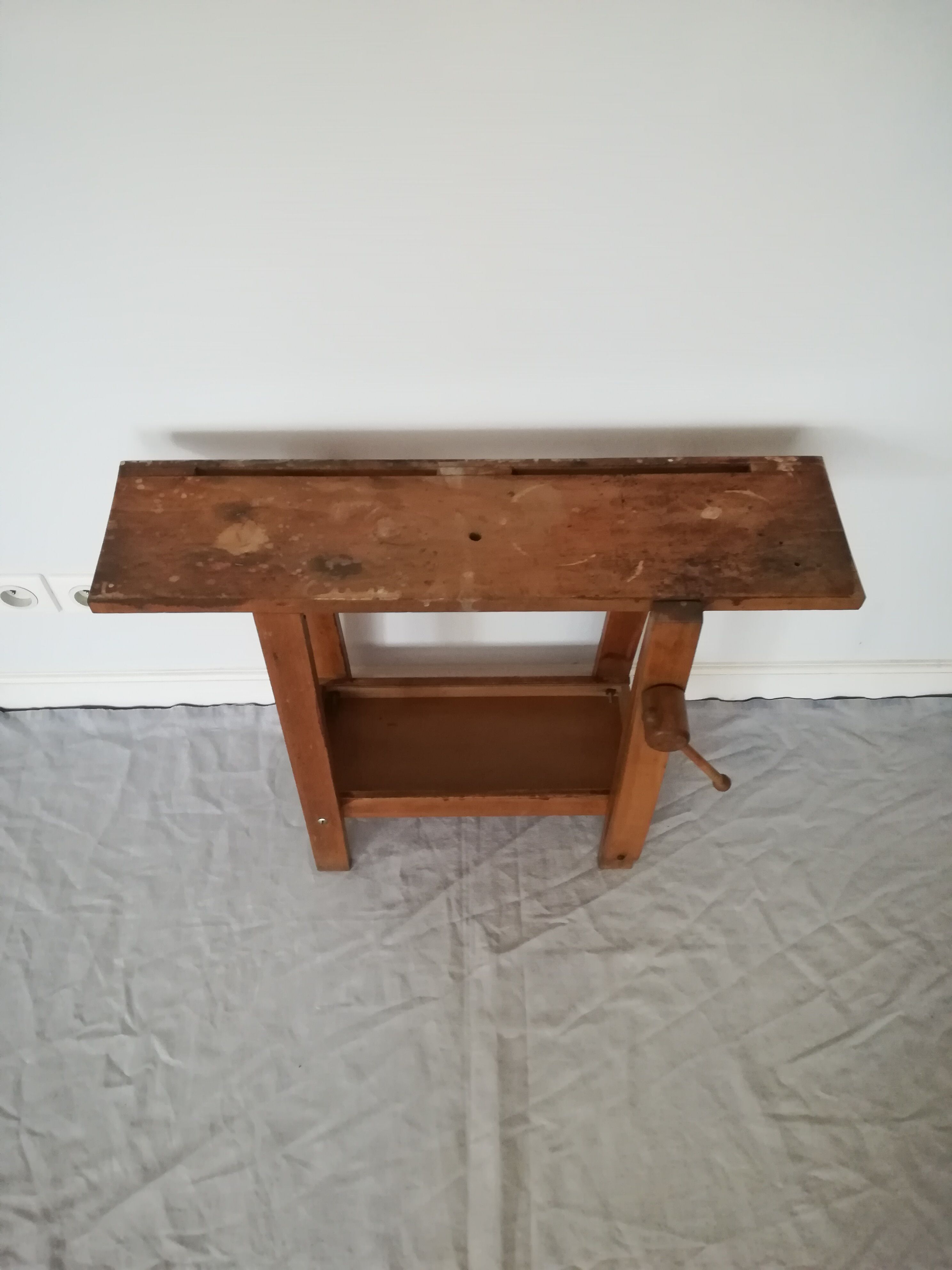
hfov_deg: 53.1
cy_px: 635
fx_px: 953
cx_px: 476
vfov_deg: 67.3
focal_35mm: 26
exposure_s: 1/20
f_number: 2.2
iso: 500
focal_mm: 3.83
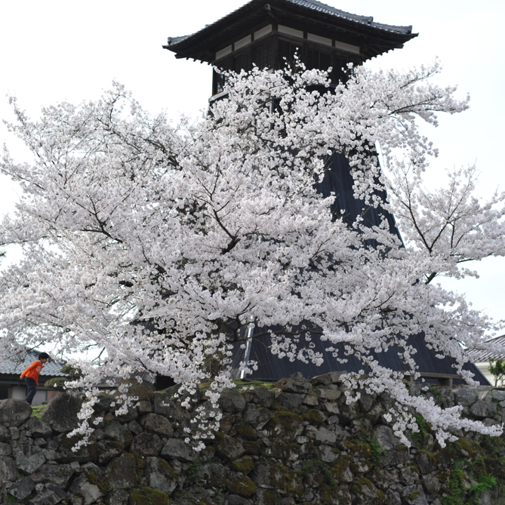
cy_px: 253
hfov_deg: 26.5
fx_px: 1073
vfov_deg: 26.5
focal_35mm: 65
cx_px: 263
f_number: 2.8
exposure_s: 1/4000
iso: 400
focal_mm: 50
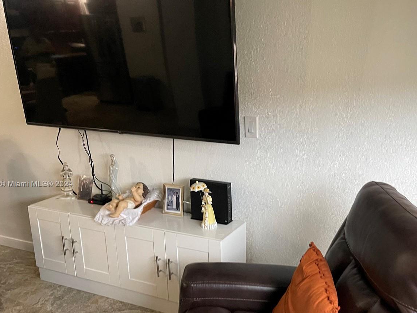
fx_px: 422
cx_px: 248
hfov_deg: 52.3
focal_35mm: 35
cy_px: 184
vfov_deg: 40.5
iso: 500
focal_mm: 5.1
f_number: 1.6
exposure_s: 1/60
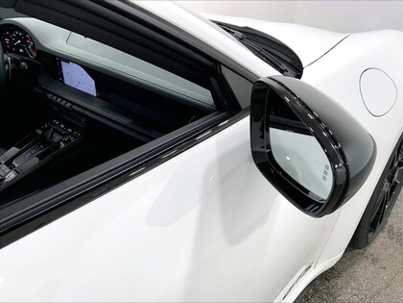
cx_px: 202
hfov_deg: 61.7
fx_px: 338
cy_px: 152
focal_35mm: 29
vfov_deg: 48.2
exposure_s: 1/146
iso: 16
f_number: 1.8
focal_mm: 3
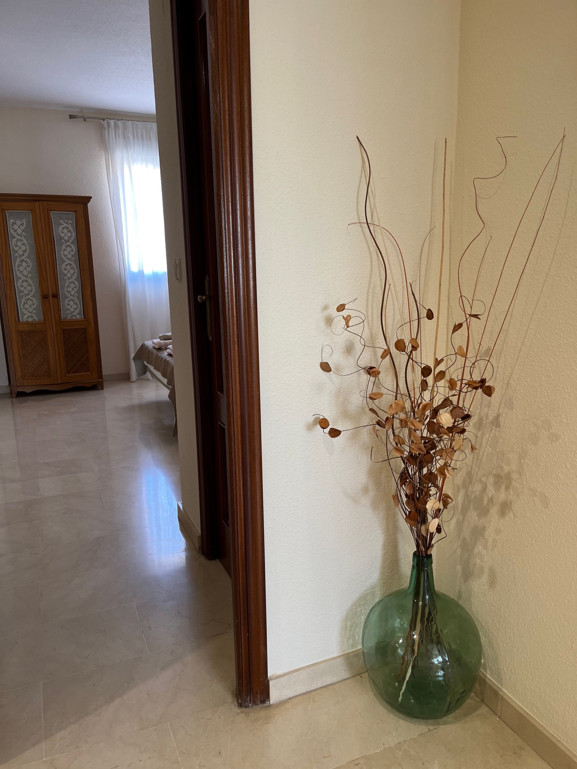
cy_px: 384
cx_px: 288
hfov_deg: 53.1
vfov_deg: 67.3
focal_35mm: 26
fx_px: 578
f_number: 1.6
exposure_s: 1/50
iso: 80
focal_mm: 5.1
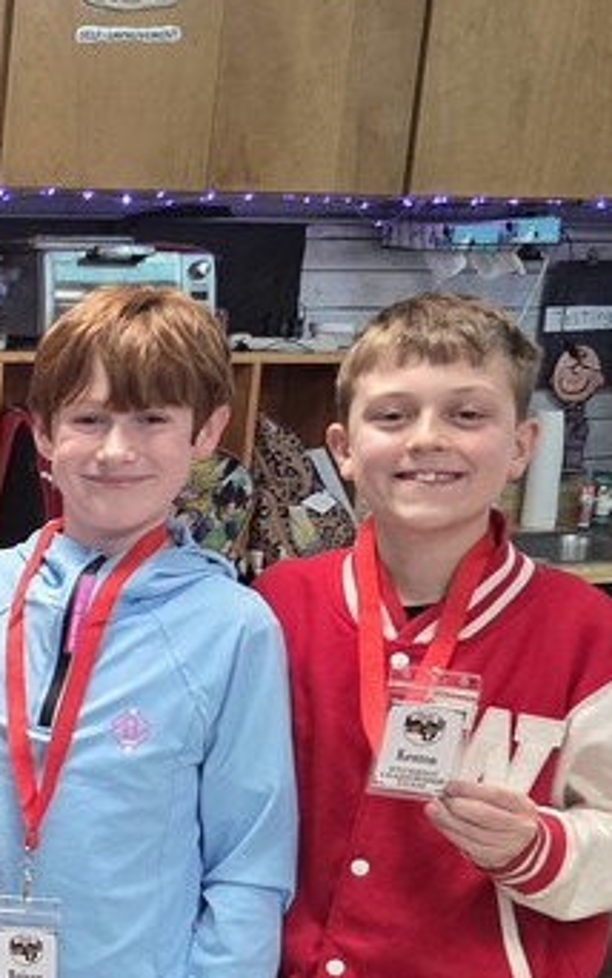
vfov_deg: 27.9
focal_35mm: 73
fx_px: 1946
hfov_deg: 15.6
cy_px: 698
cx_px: -455
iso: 500
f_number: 1.8
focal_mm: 5.4
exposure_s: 1/120
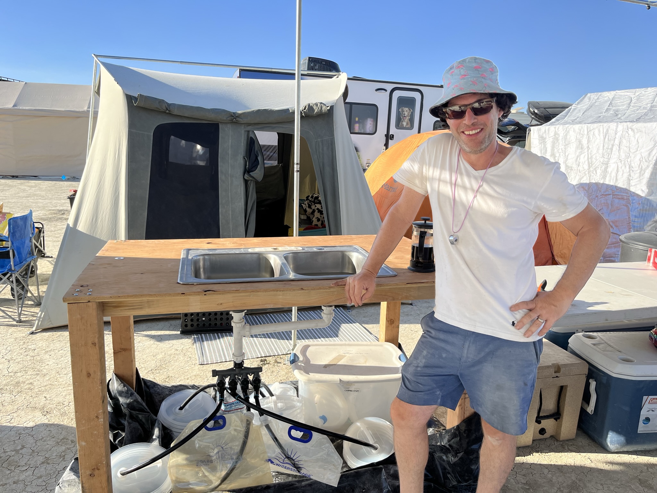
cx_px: 328
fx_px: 493
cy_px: 246
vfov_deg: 53.1
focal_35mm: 26
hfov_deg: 67.3
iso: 50
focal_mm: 5.1
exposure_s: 1/1647
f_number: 1.6
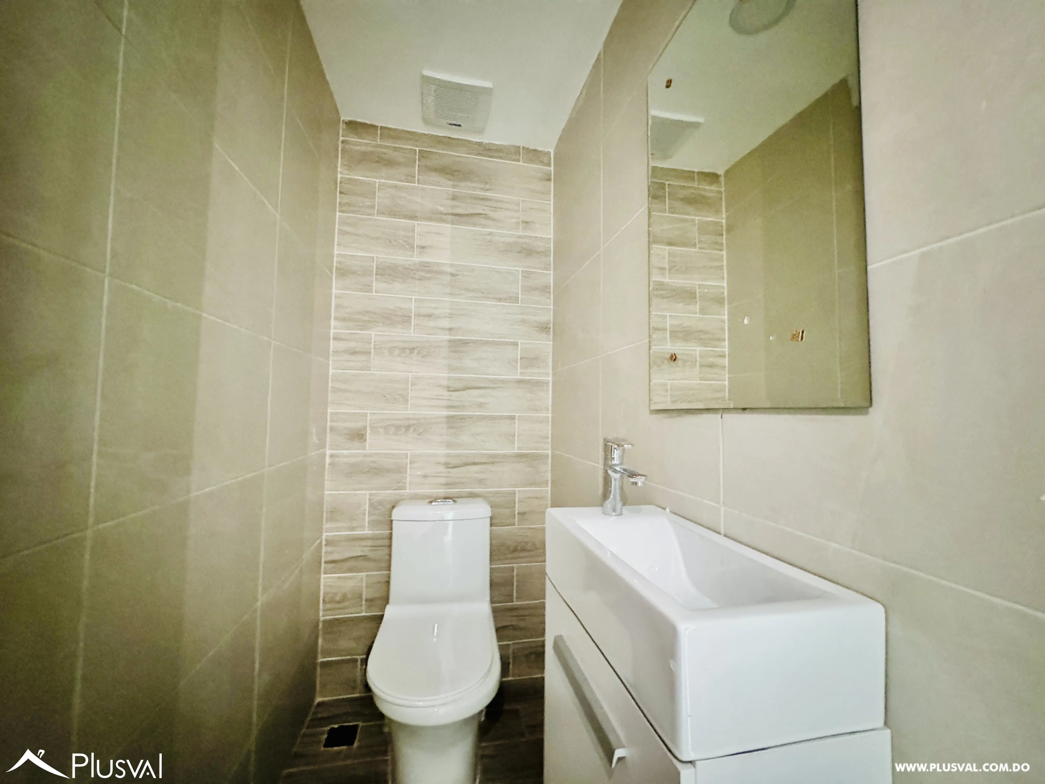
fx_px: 423
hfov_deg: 102.1
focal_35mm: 14
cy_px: 392
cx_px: 522
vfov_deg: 85.7
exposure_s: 1/40
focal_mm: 2.22
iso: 1250
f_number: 2.2
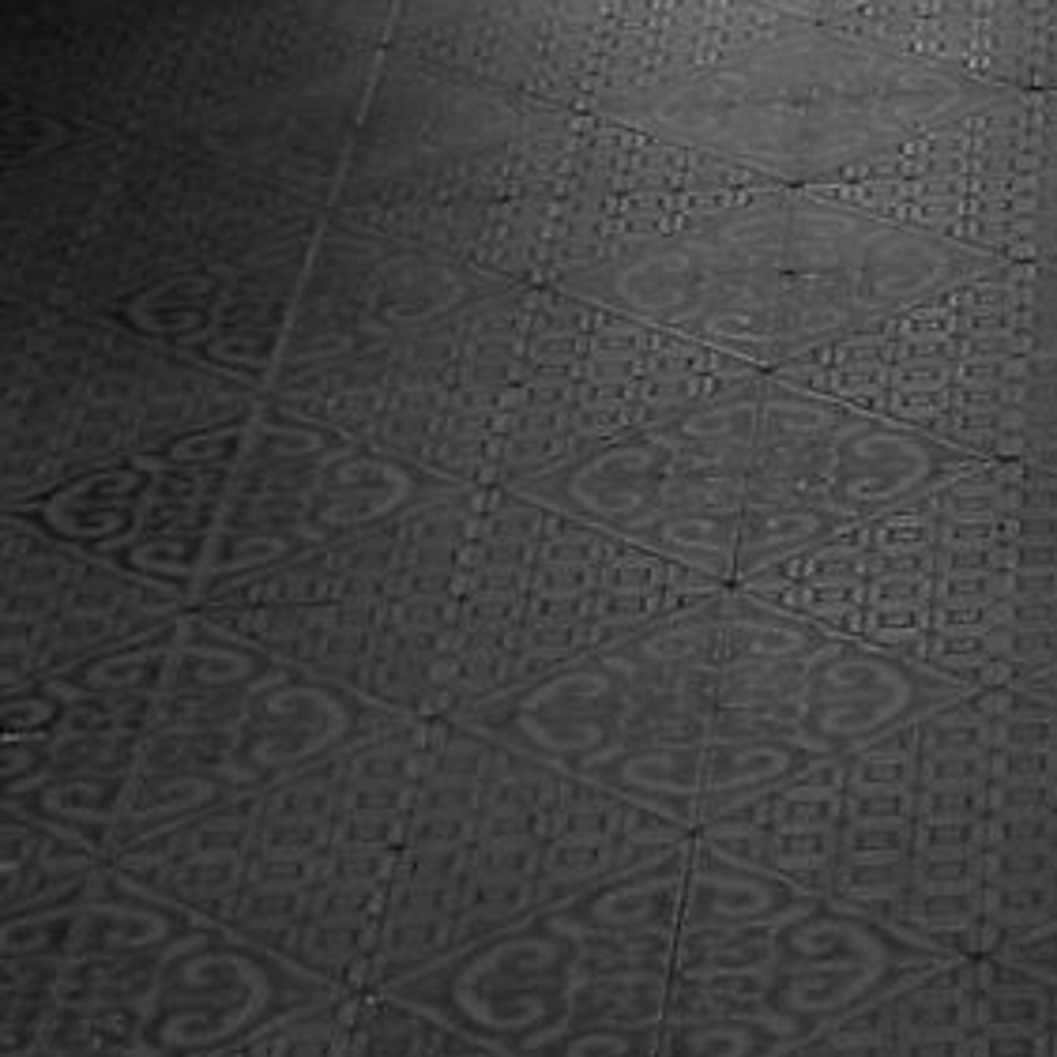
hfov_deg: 9.4
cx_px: 1591
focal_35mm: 181
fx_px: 6253
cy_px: -2065
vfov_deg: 8.3
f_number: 2.8
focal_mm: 12
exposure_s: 1/60
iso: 1250
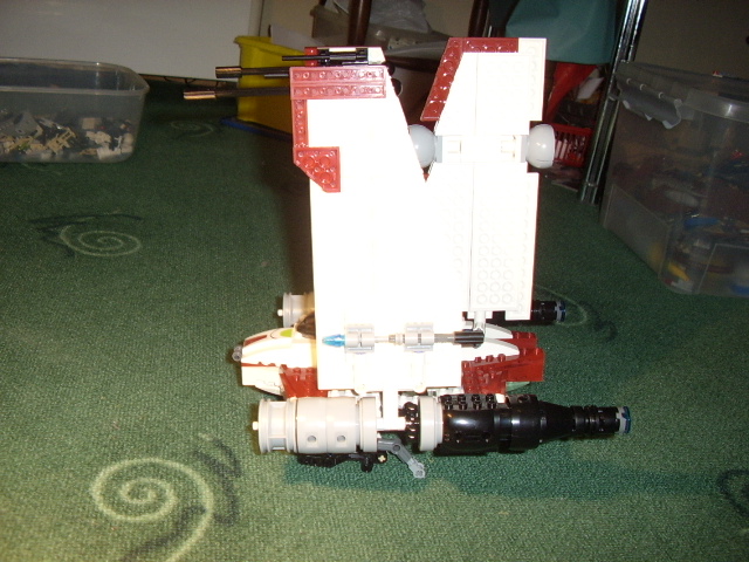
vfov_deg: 46.8
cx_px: 374
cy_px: 281
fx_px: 649
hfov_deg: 60.0
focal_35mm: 30
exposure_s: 1/30
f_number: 2.9
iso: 183
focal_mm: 5.8
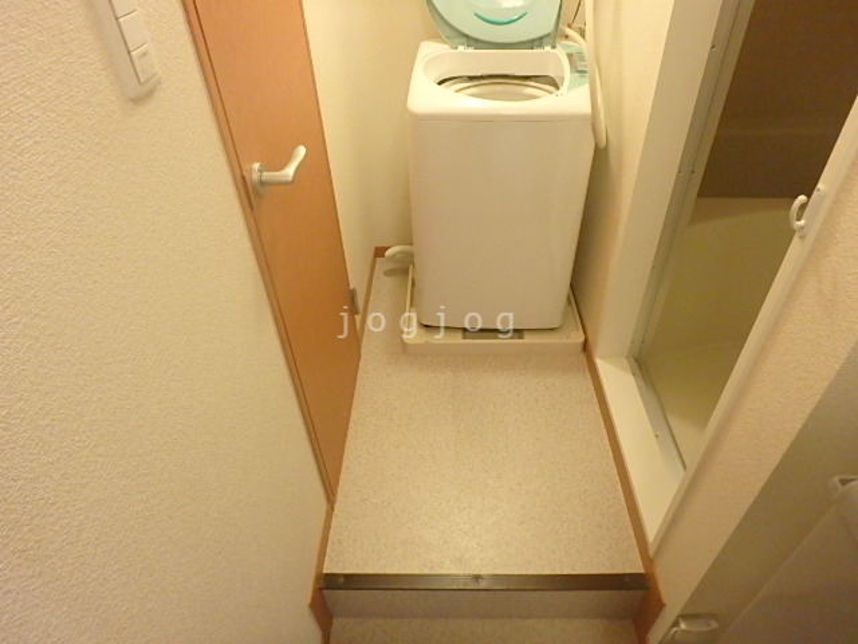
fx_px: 521
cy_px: 322
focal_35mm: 21
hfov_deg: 79.0
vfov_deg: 63.4
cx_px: 429
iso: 800
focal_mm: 3.7
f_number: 3.5
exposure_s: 1/20
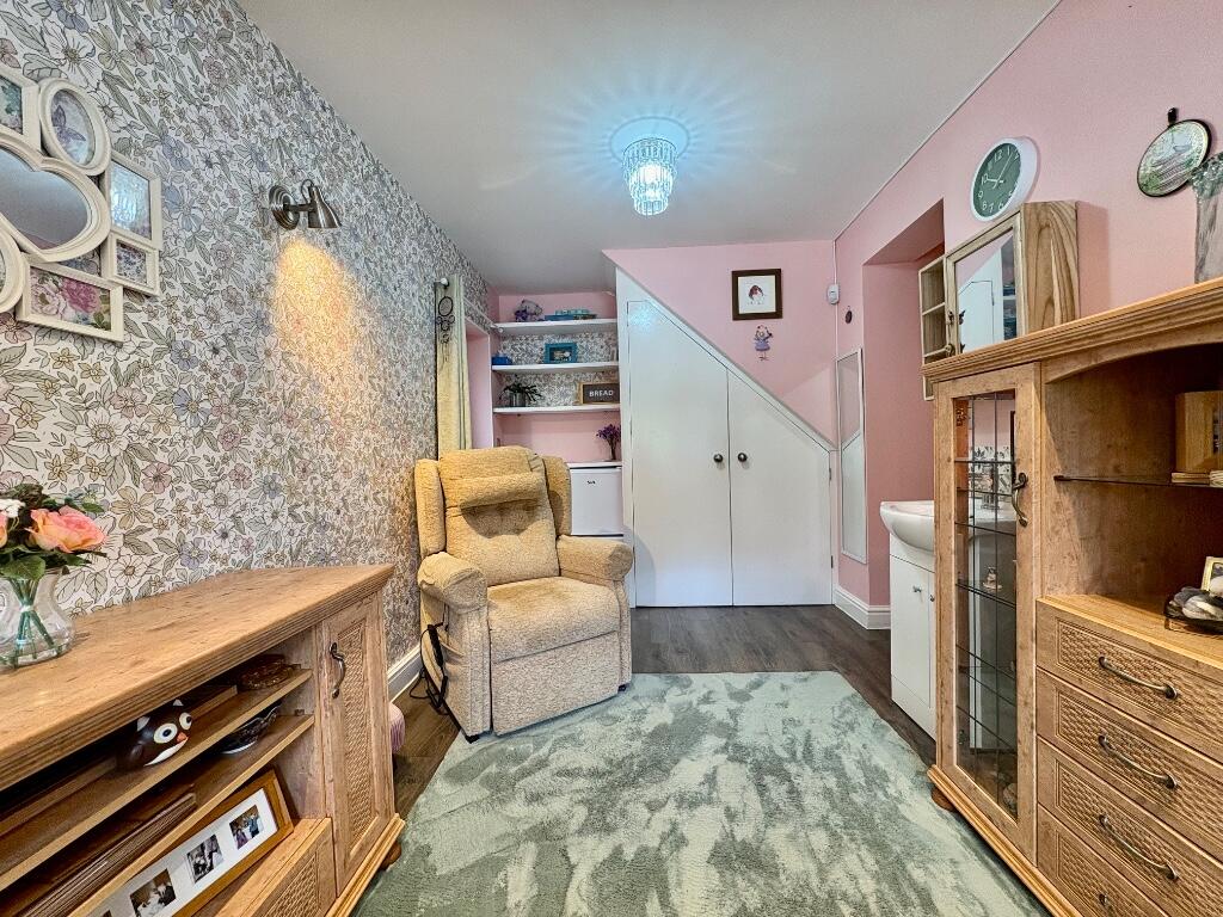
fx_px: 495
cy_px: 458
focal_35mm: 14
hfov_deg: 102.1
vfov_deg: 85.7
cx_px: 612
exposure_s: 1/50
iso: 160
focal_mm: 2.22
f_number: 2.2
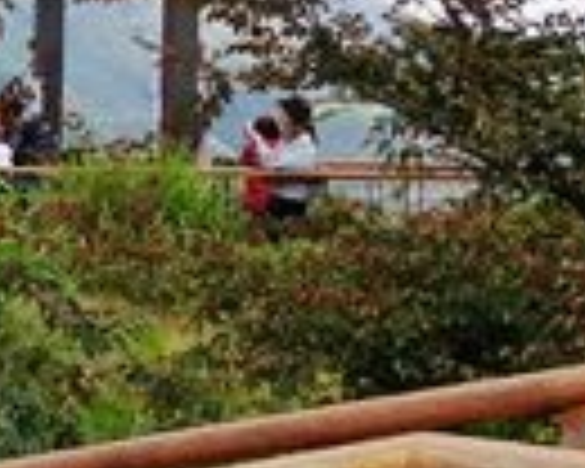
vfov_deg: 13.6
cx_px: -765
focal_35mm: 113
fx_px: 1956
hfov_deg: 13.3
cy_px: 209
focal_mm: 8.8
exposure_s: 1/320
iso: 125
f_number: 5.6
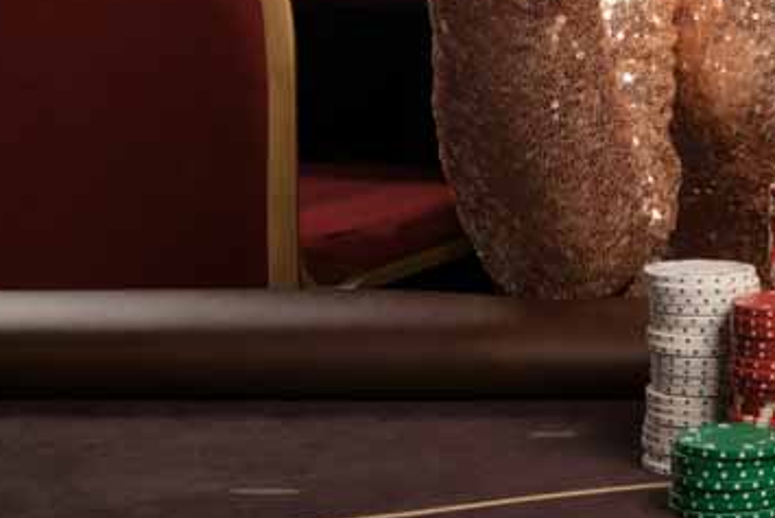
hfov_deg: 16.2
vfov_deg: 10.9
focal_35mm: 123
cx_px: 840
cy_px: -138
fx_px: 2649
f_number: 13
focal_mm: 23
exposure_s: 1/100
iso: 160
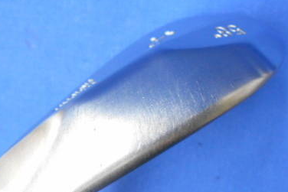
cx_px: 173
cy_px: 112
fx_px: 368
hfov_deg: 42.5
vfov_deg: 29.2
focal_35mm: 46
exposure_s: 1/30
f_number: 3.2
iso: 320
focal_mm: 4.6
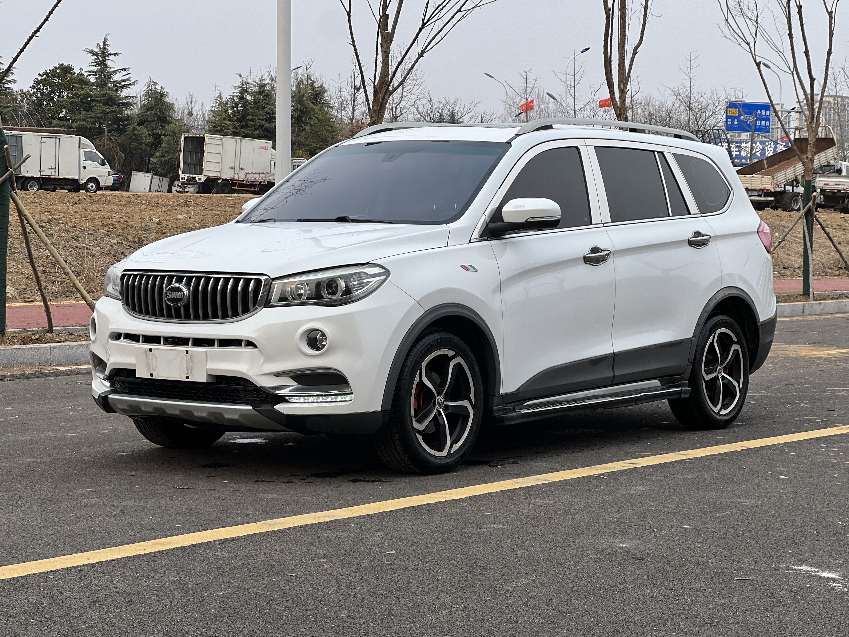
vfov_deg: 19.1
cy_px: 318
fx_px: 1889
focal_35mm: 77
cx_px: 424
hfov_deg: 25.3
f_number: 2.8
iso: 25
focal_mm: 9
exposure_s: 1/158
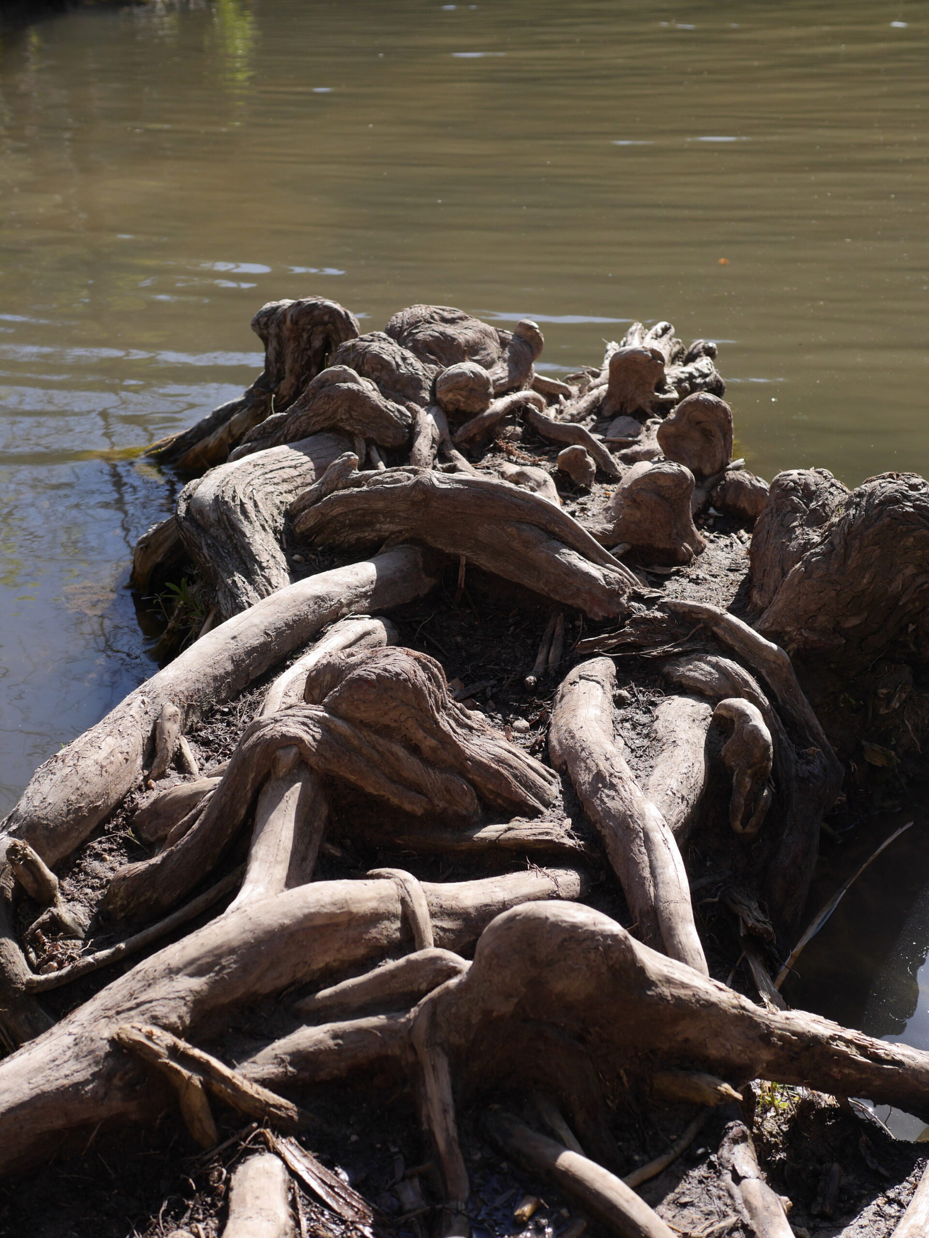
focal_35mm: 50
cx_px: 464
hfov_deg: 29.1
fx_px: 1789
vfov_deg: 38.2
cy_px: 619
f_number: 4
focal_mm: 25
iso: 200
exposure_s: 1/1000
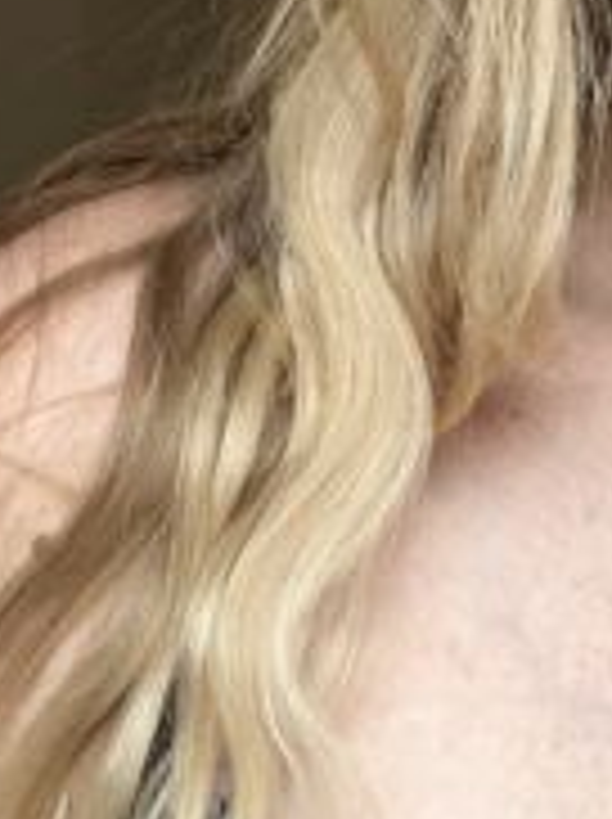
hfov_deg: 14.1
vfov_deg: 19.2
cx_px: 868
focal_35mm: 99
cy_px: -18
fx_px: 2339
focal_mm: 2.71
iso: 125
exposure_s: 1/60
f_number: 2.2
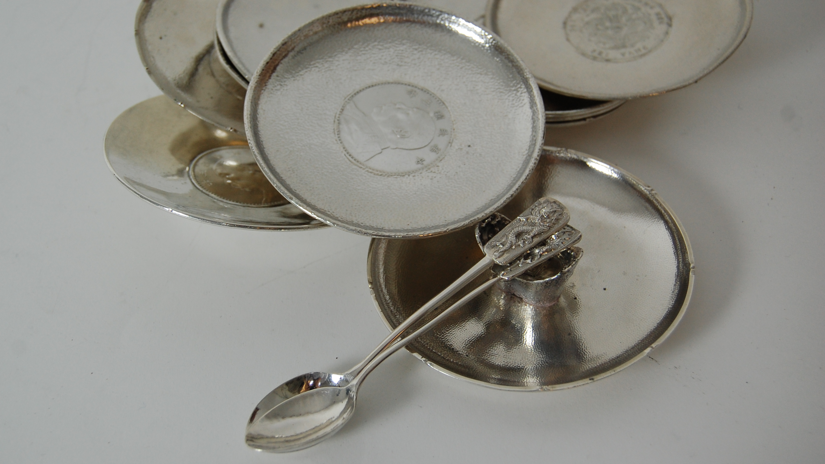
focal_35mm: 52
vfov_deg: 23.2
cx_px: 390
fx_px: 1128
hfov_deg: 40.2
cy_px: 191
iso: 400
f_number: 5
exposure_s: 1/100
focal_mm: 31
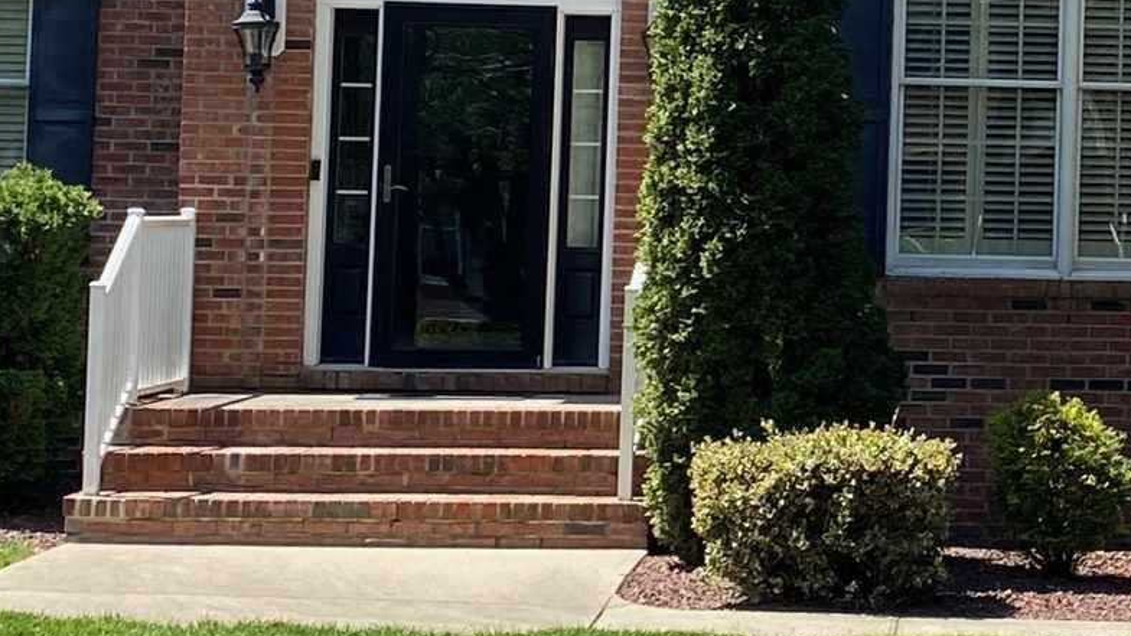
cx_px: 1280
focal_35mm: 111
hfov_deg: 18.5
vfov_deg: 10.8
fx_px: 3329
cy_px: 32
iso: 32
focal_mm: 4.25
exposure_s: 1/1447
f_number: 1.8
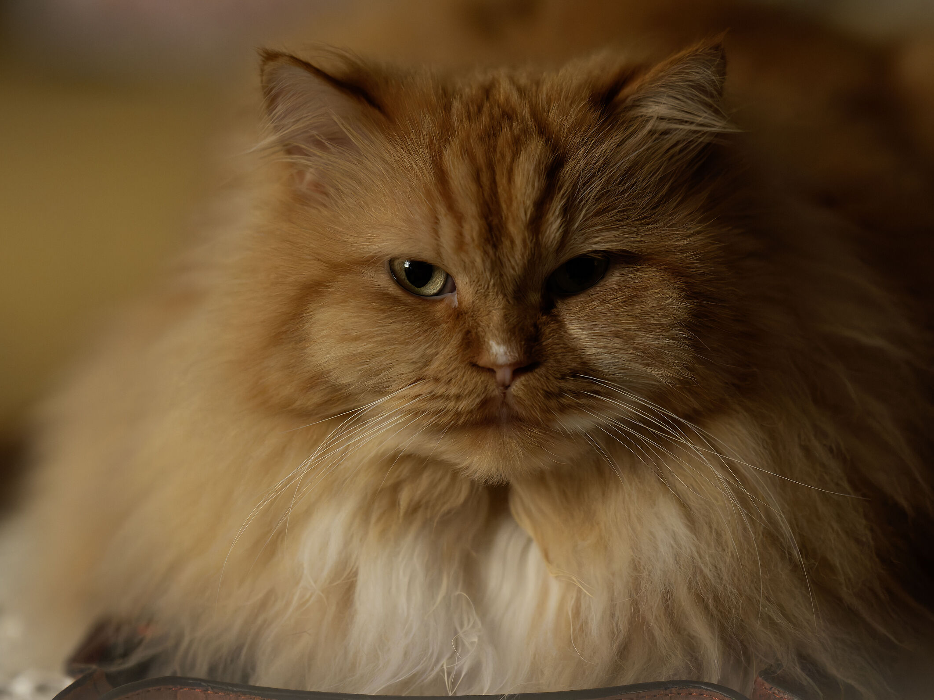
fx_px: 11709
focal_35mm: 434
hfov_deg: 4.6
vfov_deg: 3.4
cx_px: 408
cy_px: 350
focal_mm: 400
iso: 12800
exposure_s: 1/250
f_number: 2.8
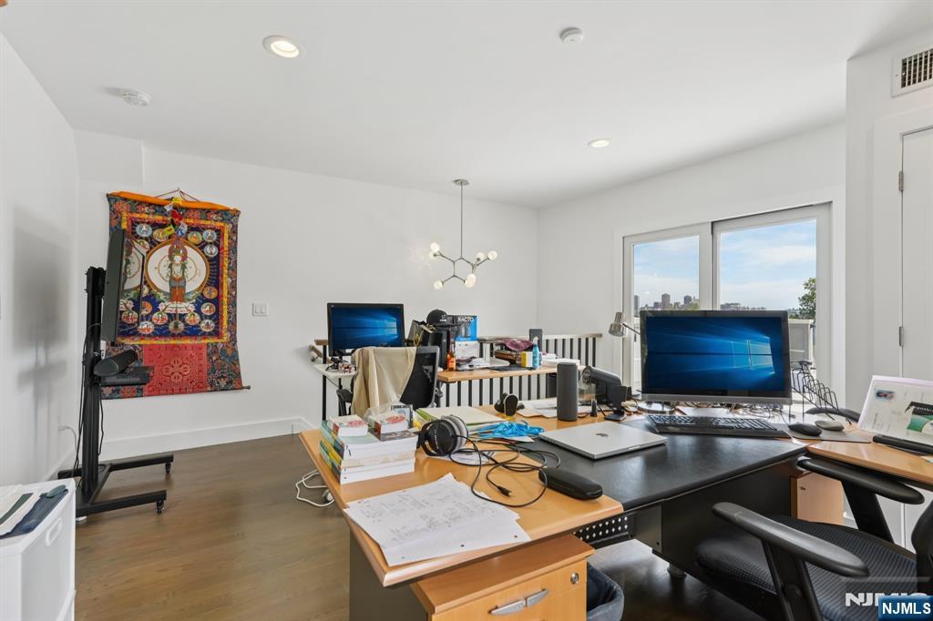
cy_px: 310
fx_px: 427
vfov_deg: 72.0
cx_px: 466
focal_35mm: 16
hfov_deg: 95.0
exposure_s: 1/30
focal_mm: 16.5
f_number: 9
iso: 160
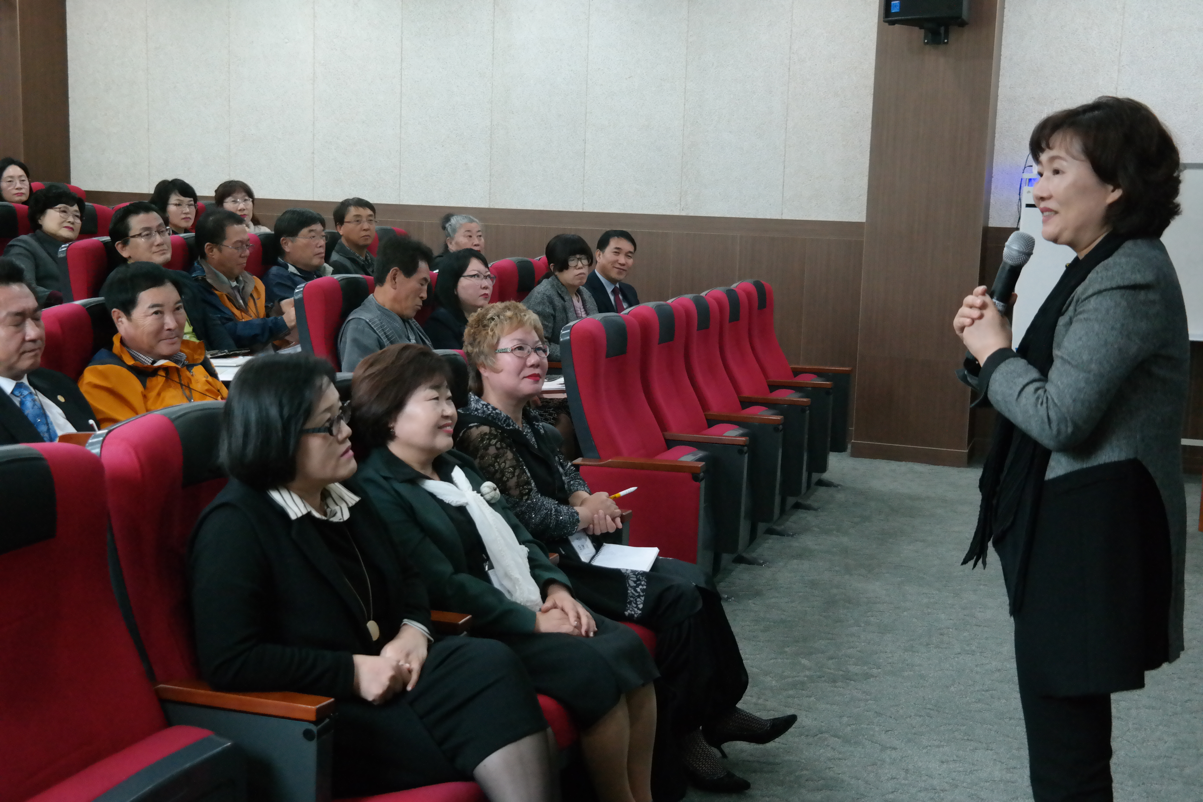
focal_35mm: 46
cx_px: 602
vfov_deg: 29.2
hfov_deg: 42.7
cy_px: 401
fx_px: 1537
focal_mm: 30
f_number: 4.5
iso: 3200
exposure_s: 1/50
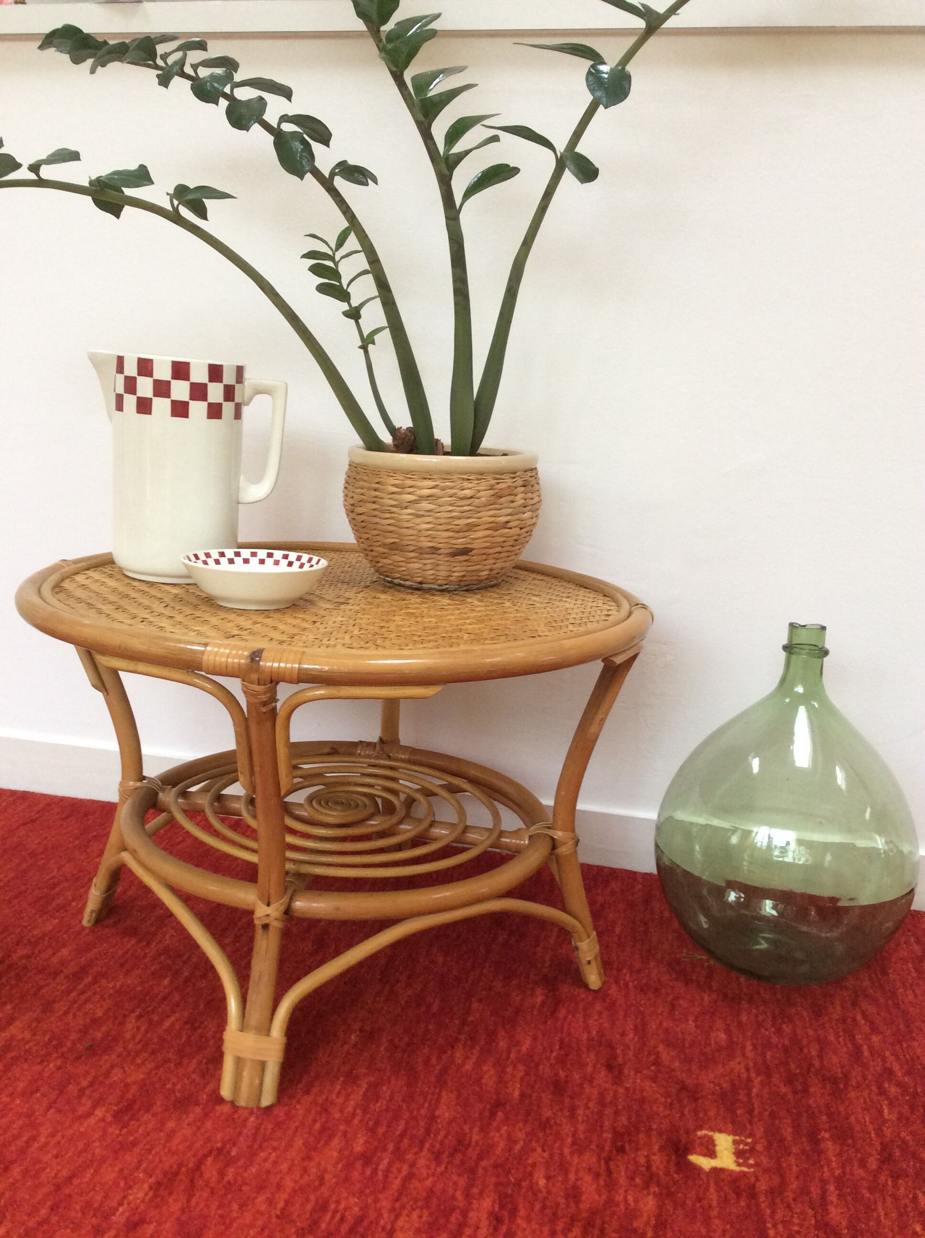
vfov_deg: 56.9
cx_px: 462
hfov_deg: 44.1
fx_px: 1143
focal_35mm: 32
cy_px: 619
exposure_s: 1/25
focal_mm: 3.3
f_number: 2.4
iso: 100
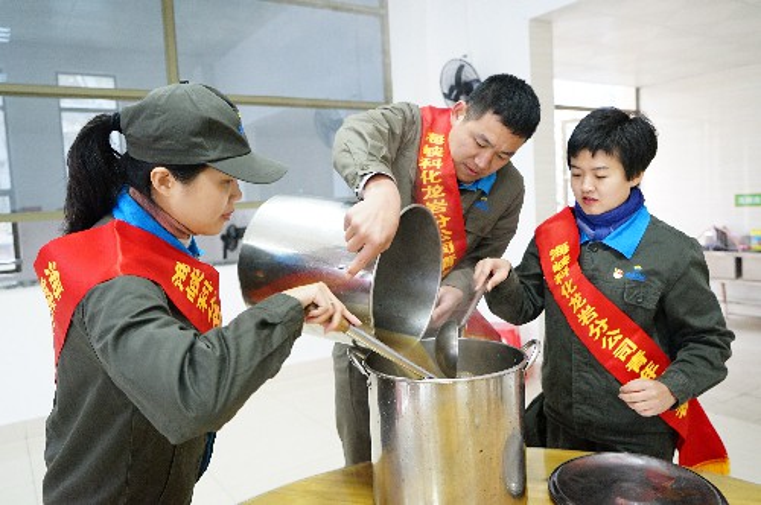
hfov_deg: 65.5
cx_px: 380
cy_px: 252
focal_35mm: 28
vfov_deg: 46.3
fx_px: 591
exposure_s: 1/50
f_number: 4
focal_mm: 28
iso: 5000
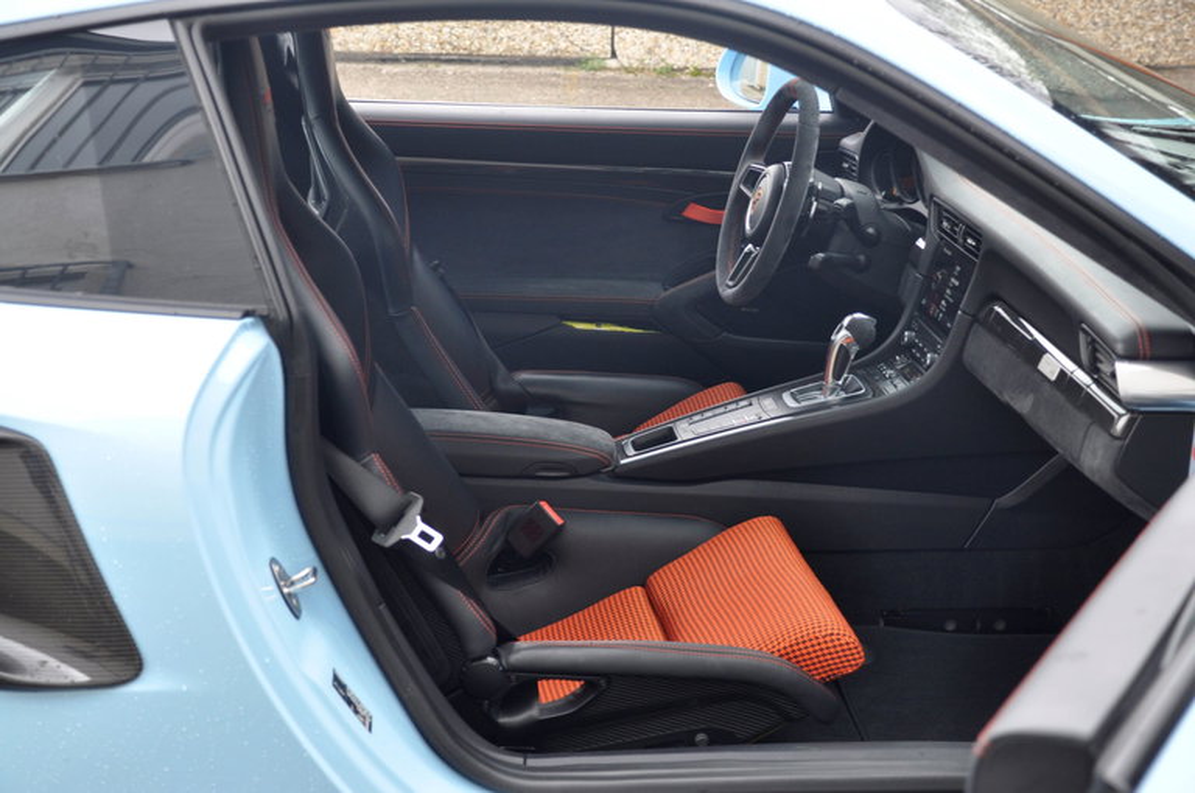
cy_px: 396
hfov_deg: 33.4
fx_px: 1989
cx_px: 598
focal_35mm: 60
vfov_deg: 22.6
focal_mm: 40
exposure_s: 1/30
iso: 500
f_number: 4.2
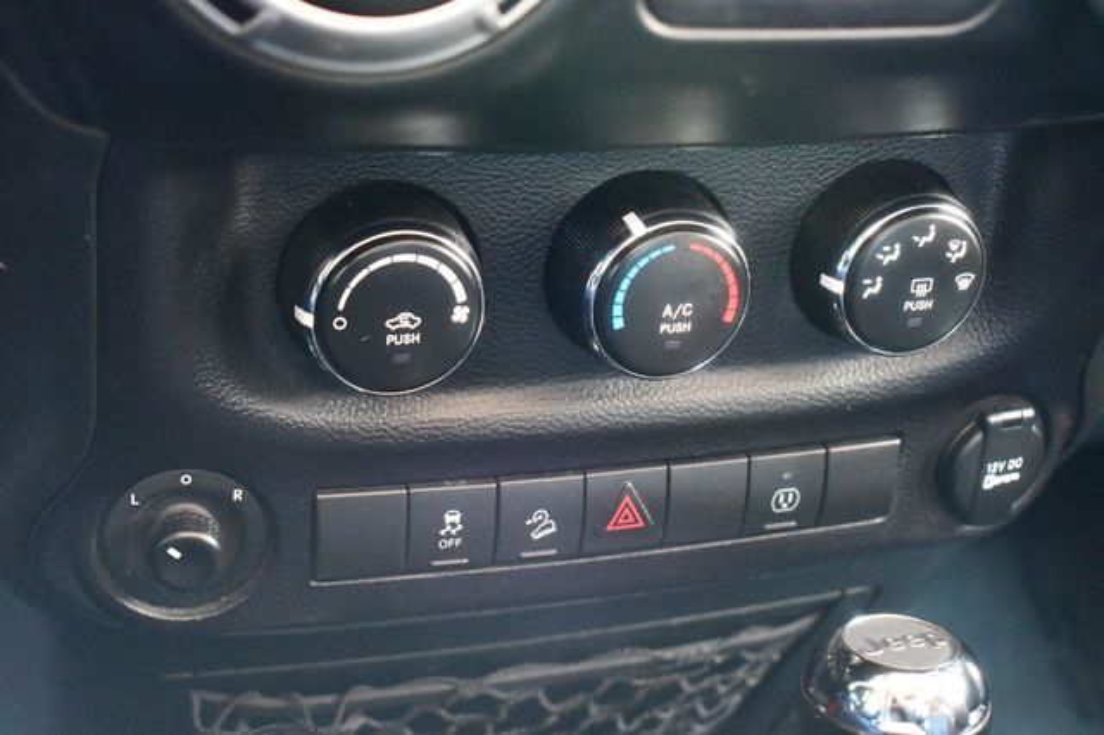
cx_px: 552
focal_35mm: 57
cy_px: 368
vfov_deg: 23.8
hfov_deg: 35.1
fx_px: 1747
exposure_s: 1/40
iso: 12800
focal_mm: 38
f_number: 4.8
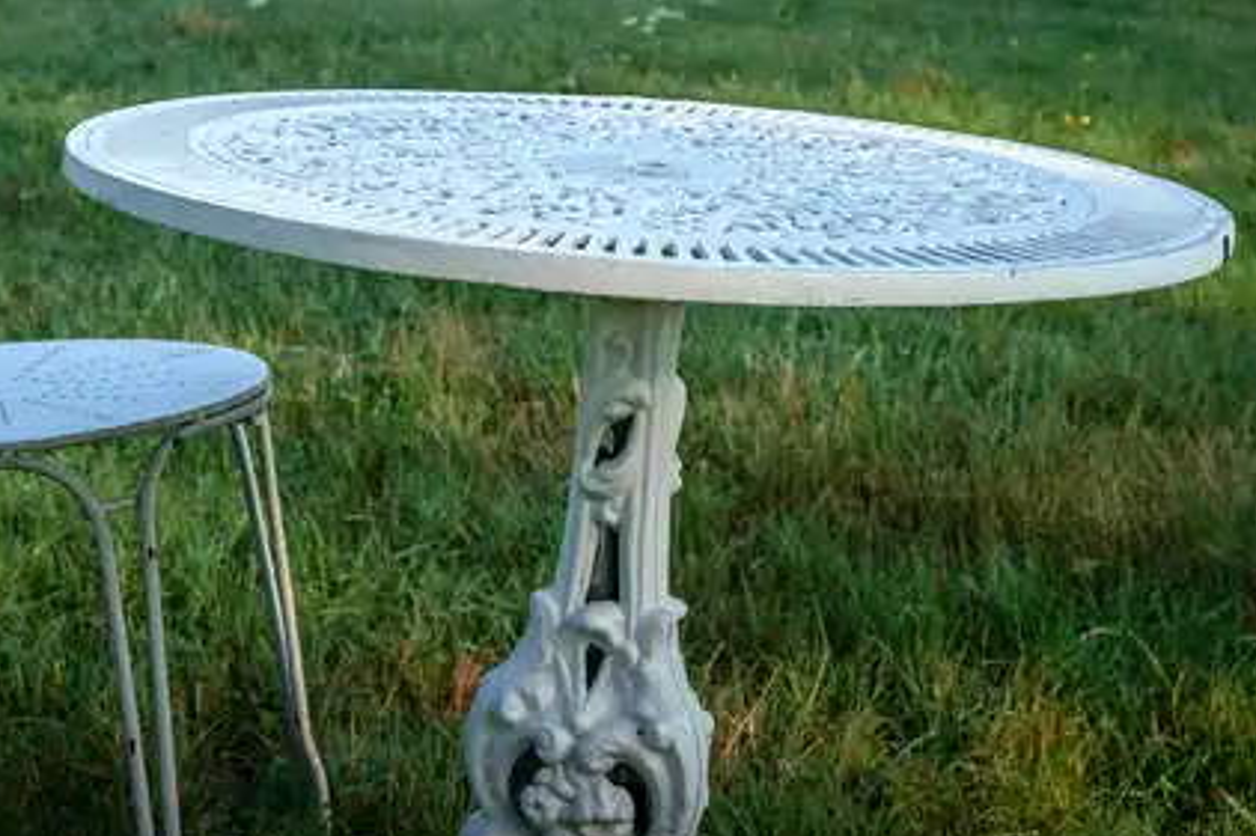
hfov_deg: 23.9
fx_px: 2964
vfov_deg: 15.6
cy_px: -106
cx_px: 494
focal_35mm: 85
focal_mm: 35
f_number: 5.6
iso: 100
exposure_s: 1/200
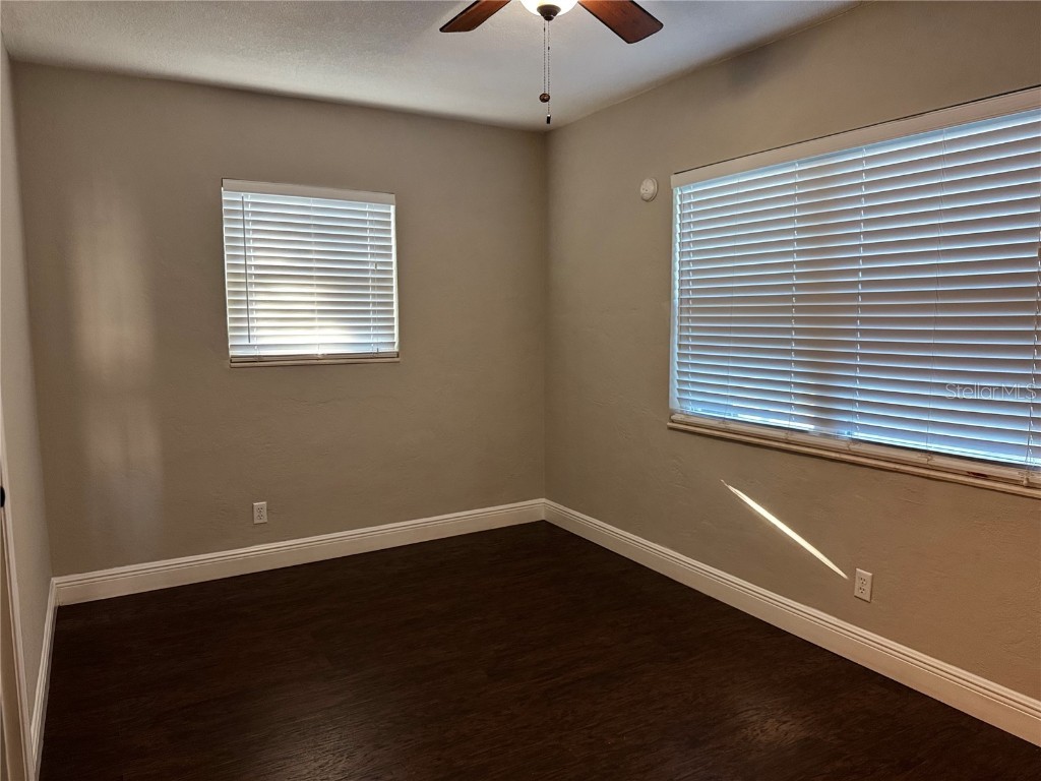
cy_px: 390
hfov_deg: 71.6
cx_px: 520
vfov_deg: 56.8
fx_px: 722
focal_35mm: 24
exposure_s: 1/60
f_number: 1.78
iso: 400
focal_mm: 6.76
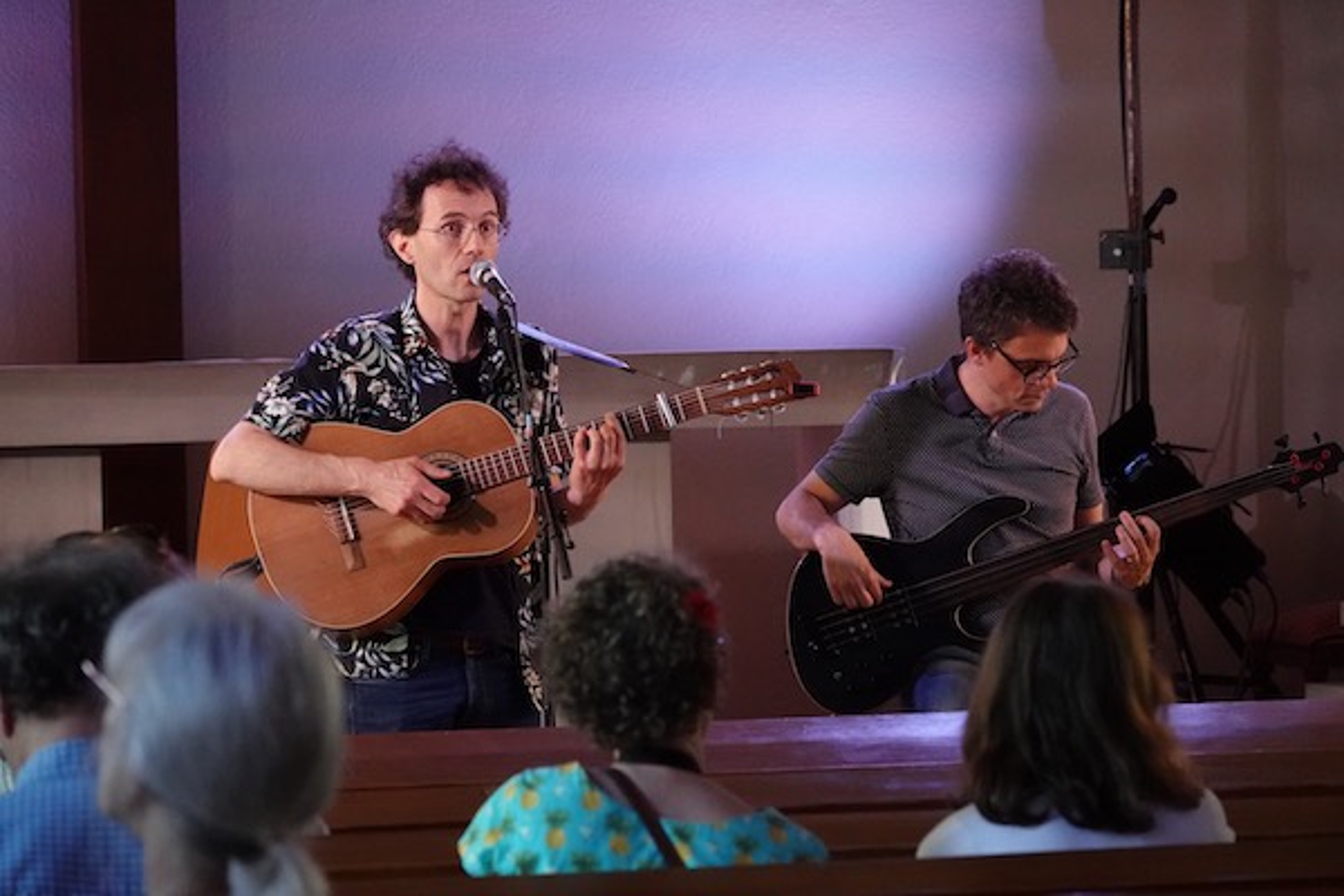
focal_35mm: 229
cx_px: 672
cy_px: 448
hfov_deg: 9.0
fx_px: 8549
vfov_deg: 6.0
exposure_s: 1/250
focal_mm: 83.9
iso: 2500
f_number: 4
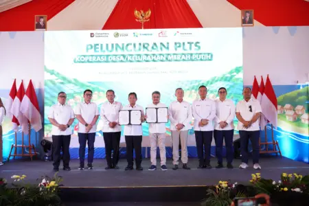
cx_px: 154
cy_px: 103
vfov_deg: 37.9
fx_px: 300
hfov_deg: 54.4
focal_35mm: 35
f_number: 3.2
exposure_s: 1/320
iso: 800
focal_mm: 35
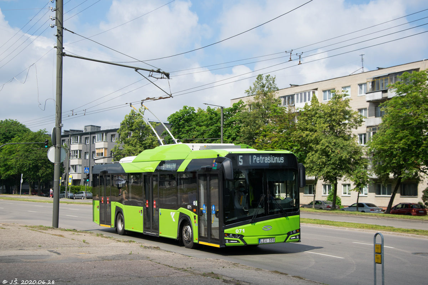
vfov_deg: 22.6
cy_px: 142
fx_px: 713
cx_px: 214
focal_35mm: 60
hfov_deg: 33.4
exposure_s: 1/800
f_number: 8
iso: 250
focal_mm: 40
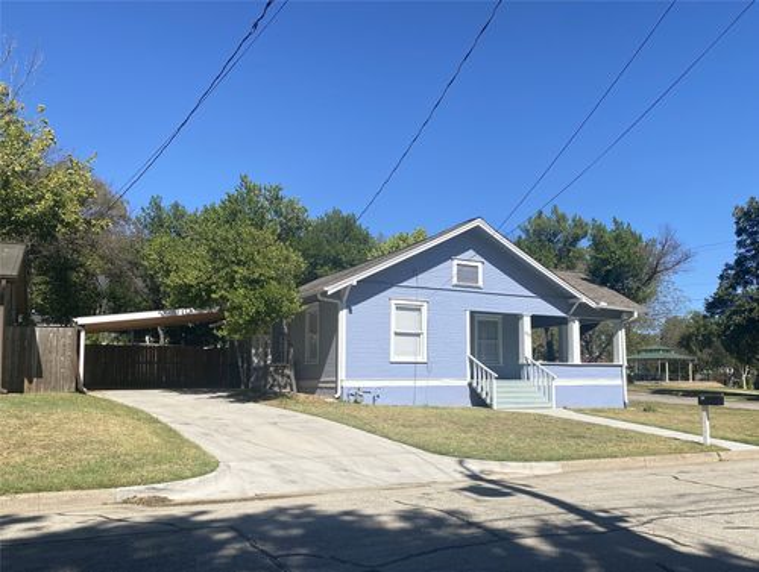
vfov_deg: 53.2
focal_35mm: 26
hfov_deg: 67.2
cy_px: 286
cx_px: 380
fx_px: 571
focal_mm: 4.25
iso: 32
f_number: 1.8
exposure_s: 1/3497
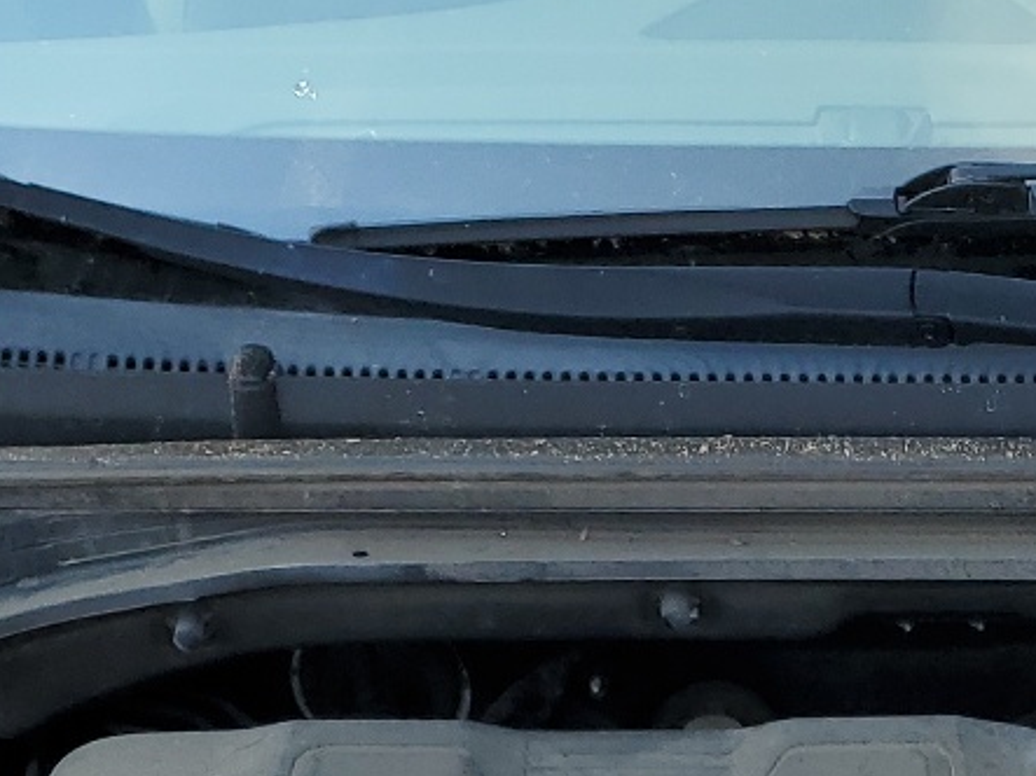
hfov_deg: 20.5
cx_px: 893
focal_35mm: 94
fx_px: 2813
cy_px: 1346
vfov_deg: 14.1
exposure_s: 1/1667
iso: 50
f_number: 1.5
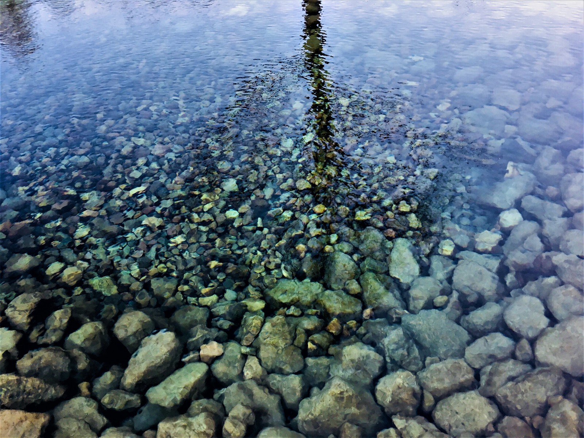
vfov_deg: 48.2
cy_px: 219
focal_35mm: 29
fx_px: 489
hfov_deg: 61.7
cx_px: 292
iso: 80
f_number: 2.2
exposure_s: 1/33
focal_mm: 4.15
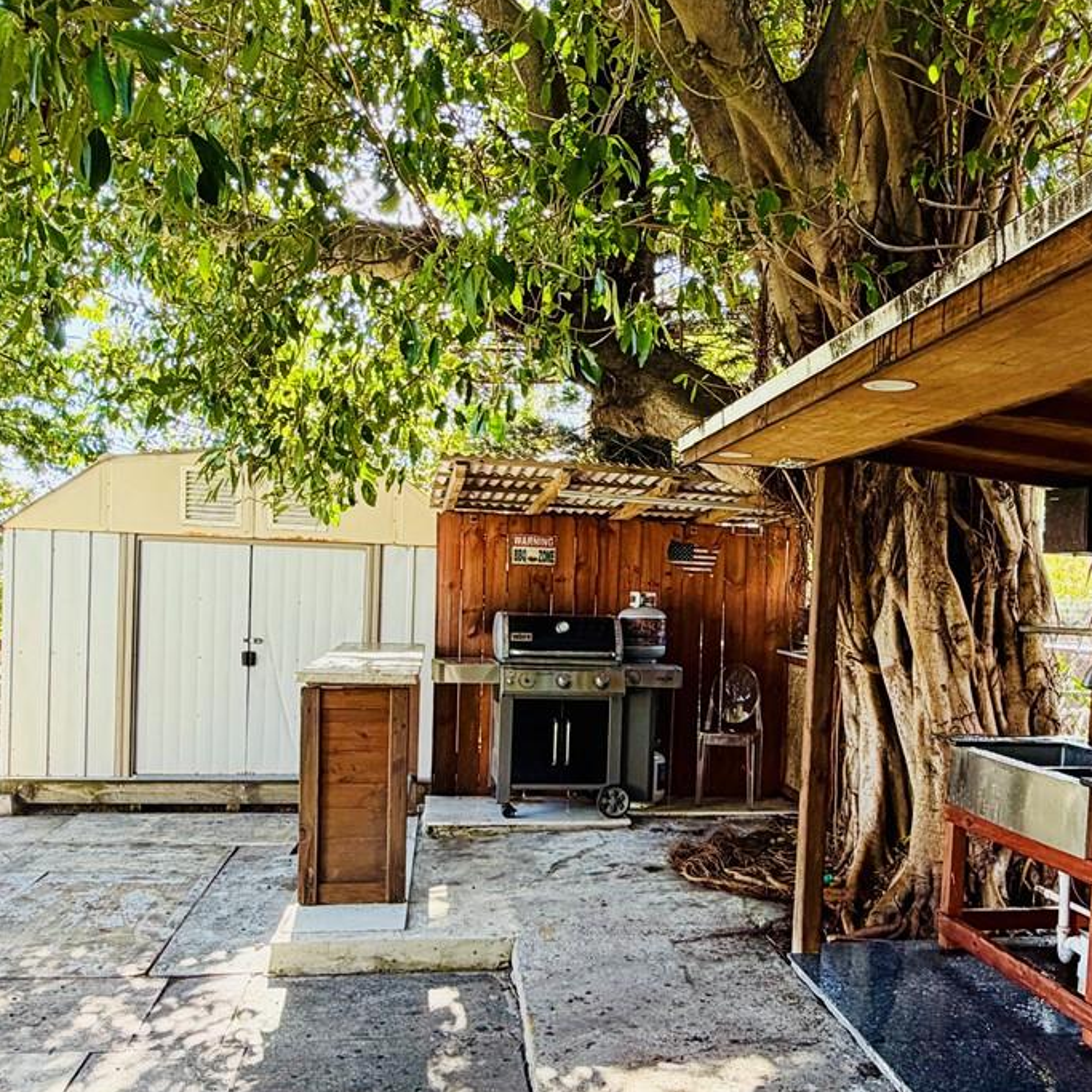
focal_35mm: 29
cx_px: 636
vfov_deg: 55.4
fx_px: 1035
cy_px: 632
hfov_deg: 55.3
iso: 80
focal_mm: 2.22
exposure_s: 1/121
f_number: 2.2
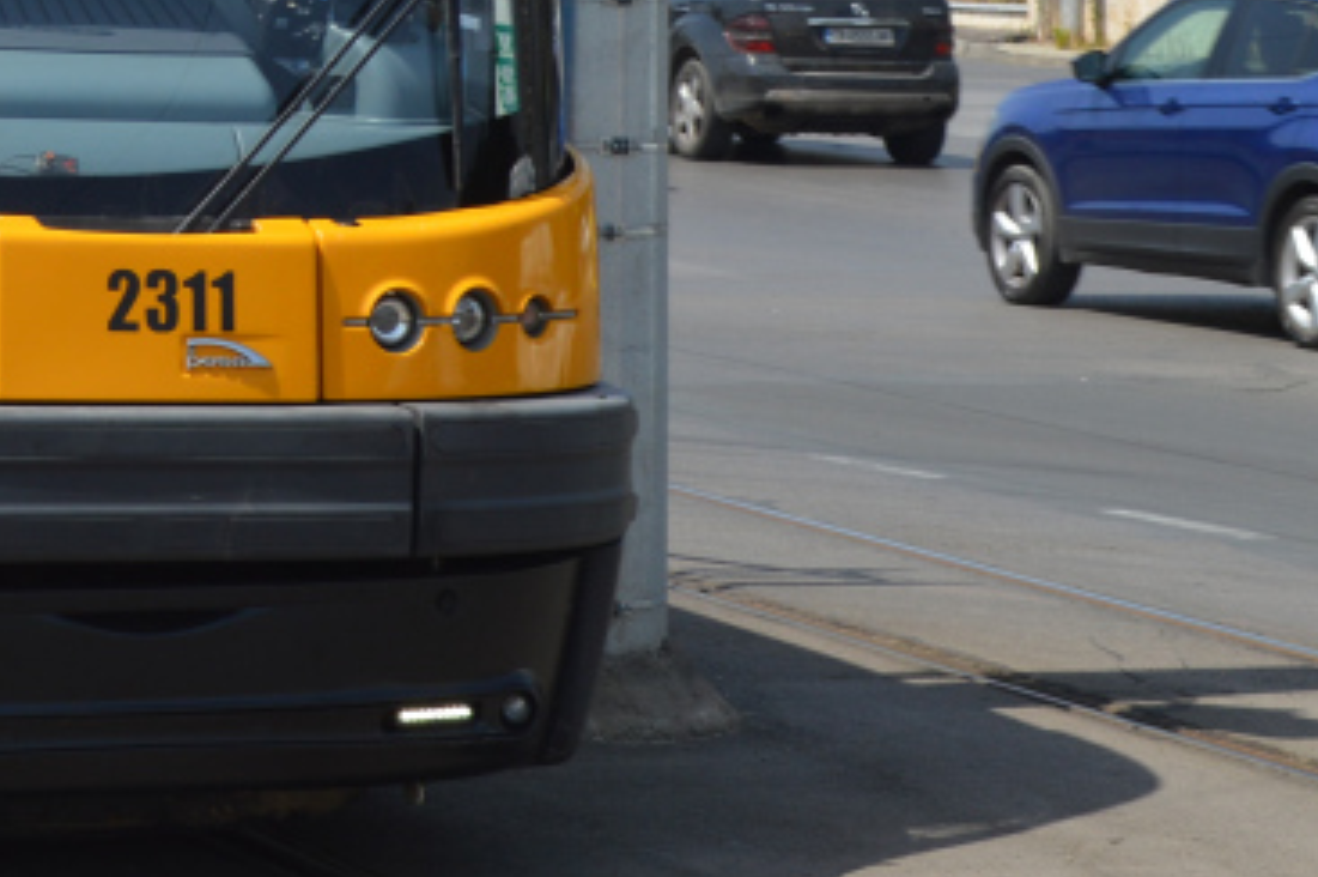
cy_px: -320
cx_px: 43
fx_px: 5743
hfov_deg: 12.9
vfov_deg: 8.6
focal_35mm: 157
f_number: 8
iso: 100
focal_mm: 32
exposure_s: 1/250
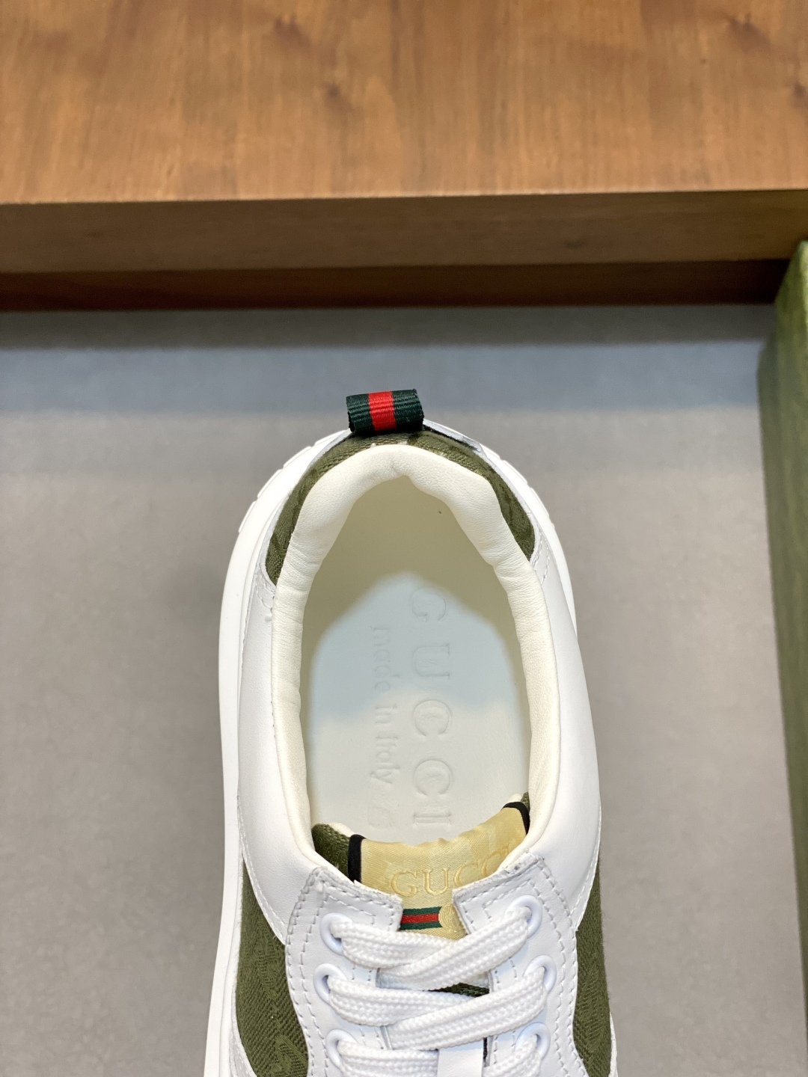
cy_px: 538
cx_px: 404
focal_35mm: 52
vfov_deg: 36.8
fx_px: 1618
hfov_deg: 28.0
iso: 100
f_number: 2
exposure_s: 1/100
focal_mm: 6
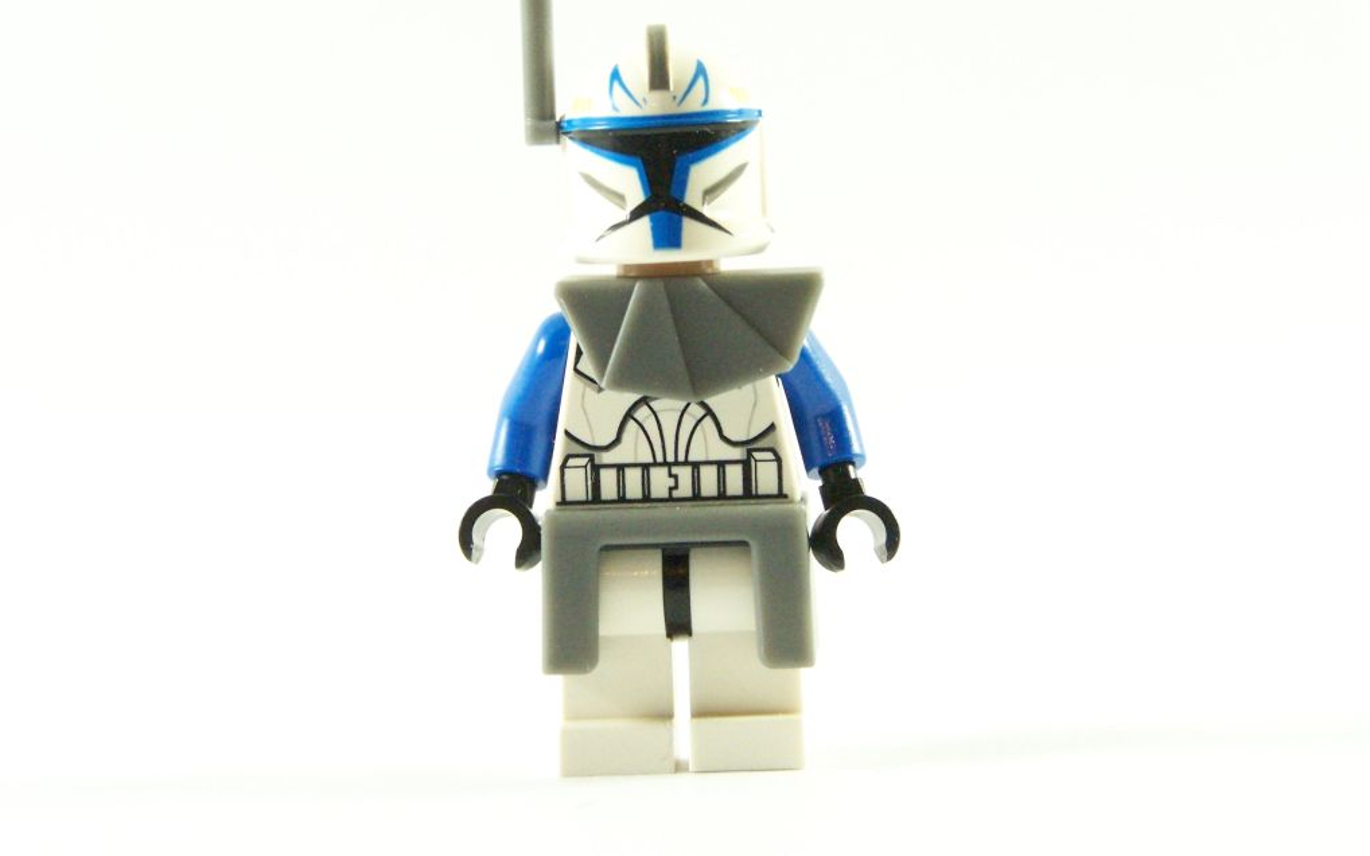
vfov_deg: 11.7
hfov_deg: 18.6
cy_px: 389
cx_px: 686
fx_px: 4181
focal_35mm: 112
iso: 400
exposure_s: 1/60
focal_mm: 17.5
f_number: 4
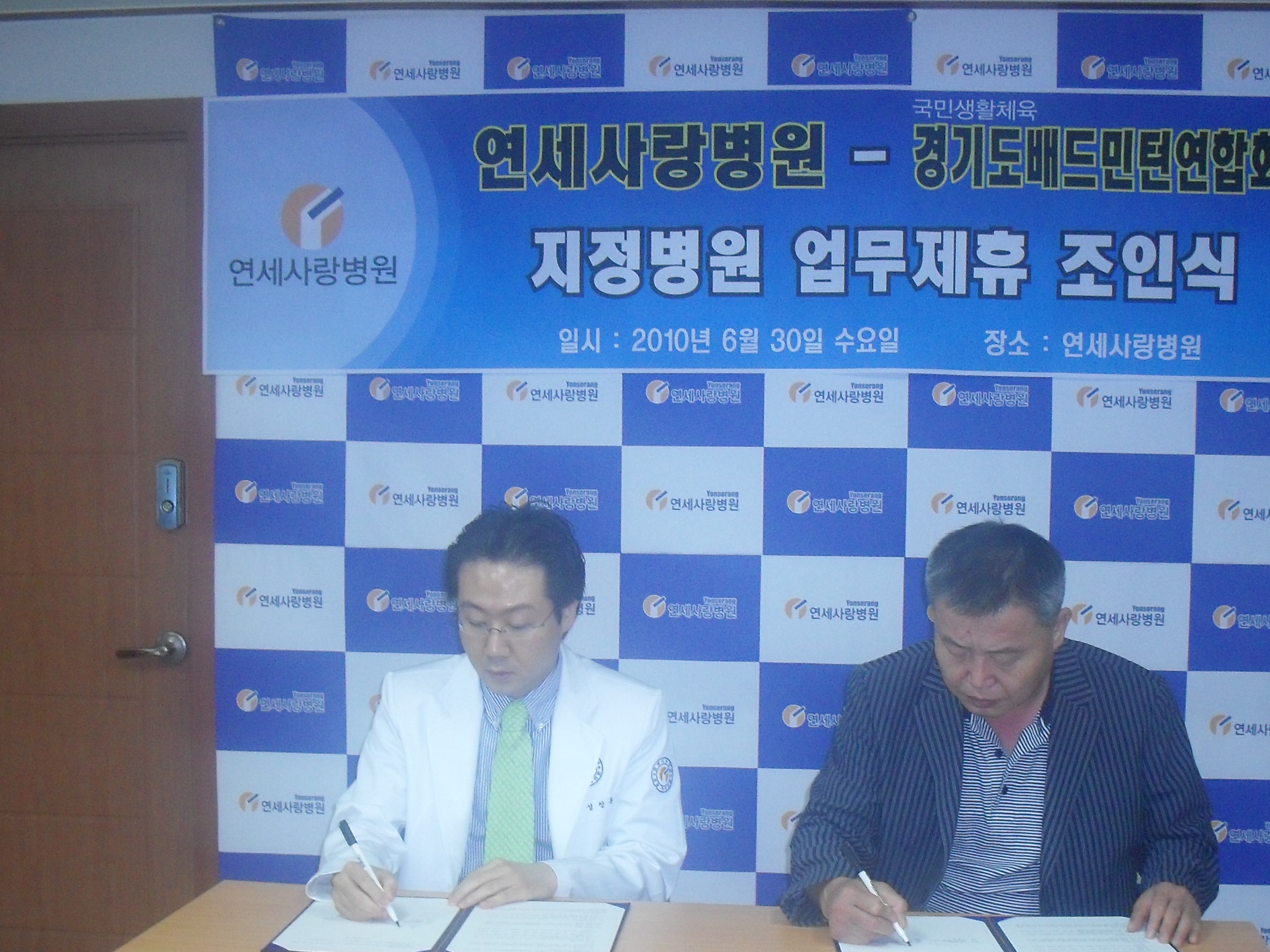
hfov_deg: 38.1
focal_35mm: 50
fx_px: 1834
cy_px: 624
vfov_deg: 28.9
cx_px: 708
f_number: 2.8
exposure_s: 1/45
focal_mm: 6.3
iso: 200
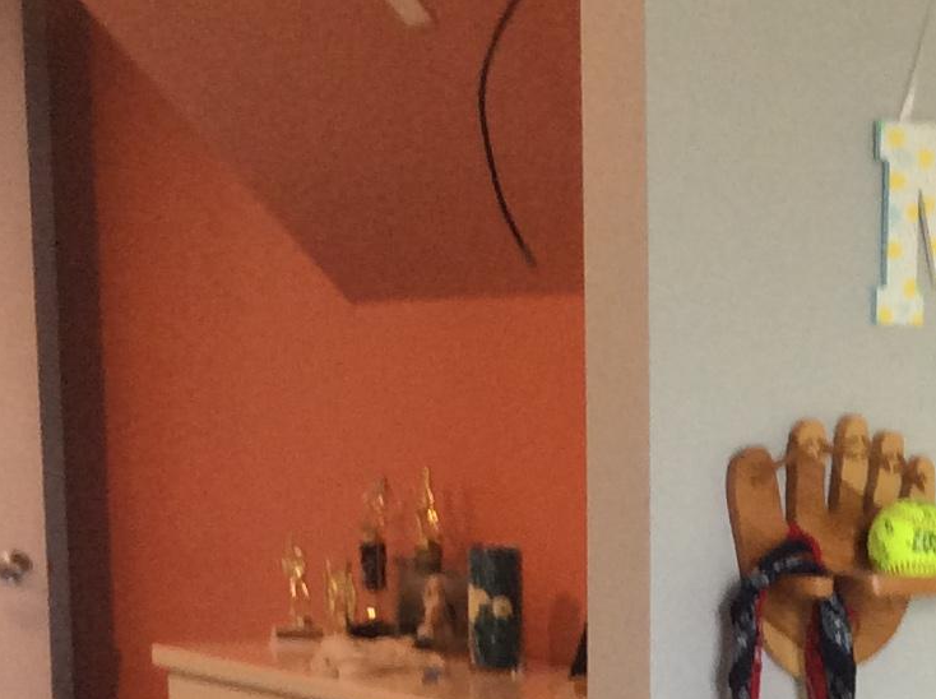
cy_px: 887
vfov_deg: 12.7
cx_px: 955
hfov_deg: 17.0
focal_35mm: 113
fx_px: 3050
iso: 80
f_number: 2.4
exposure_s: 1/24
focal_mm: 3.3
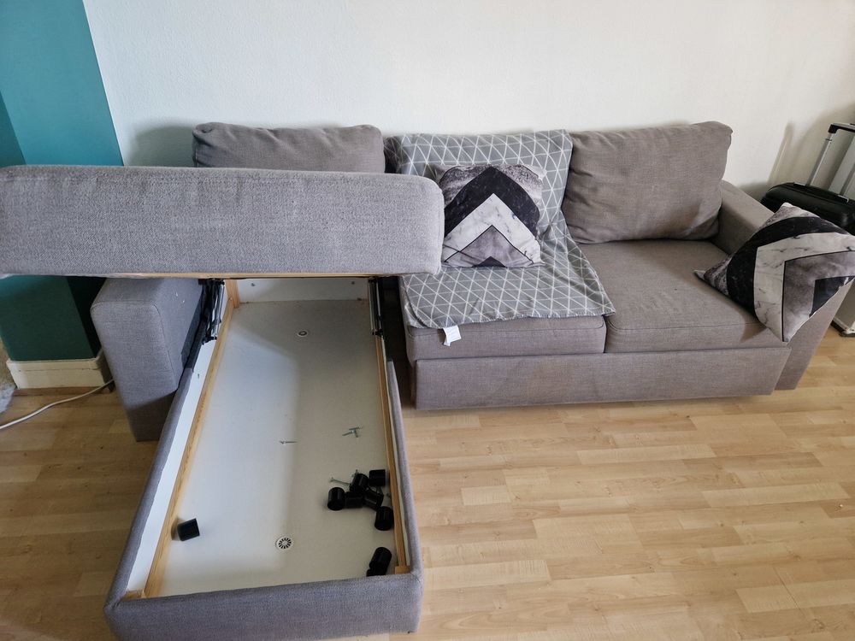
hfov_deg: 73.9
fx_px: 568
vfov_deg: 58.9
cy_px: 320
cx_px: 428
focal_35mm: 23
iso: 800
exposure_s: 1/100
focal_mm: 5.4
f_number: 1.8
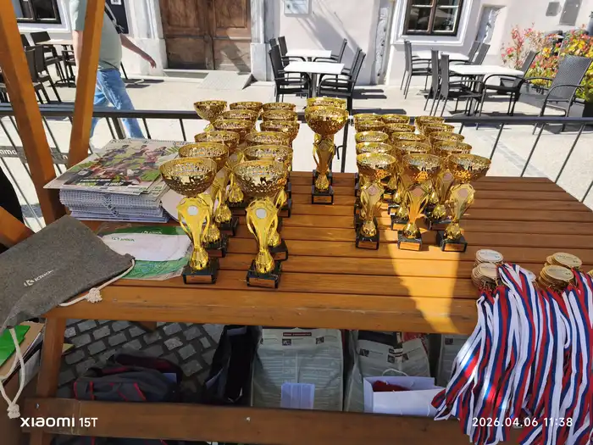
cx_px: 296
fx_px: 394
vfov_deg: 58.9
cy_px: 222
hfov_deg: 73.9
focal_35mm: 23
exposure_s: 1/1593
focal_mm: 5.35
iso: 50
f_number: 1.7
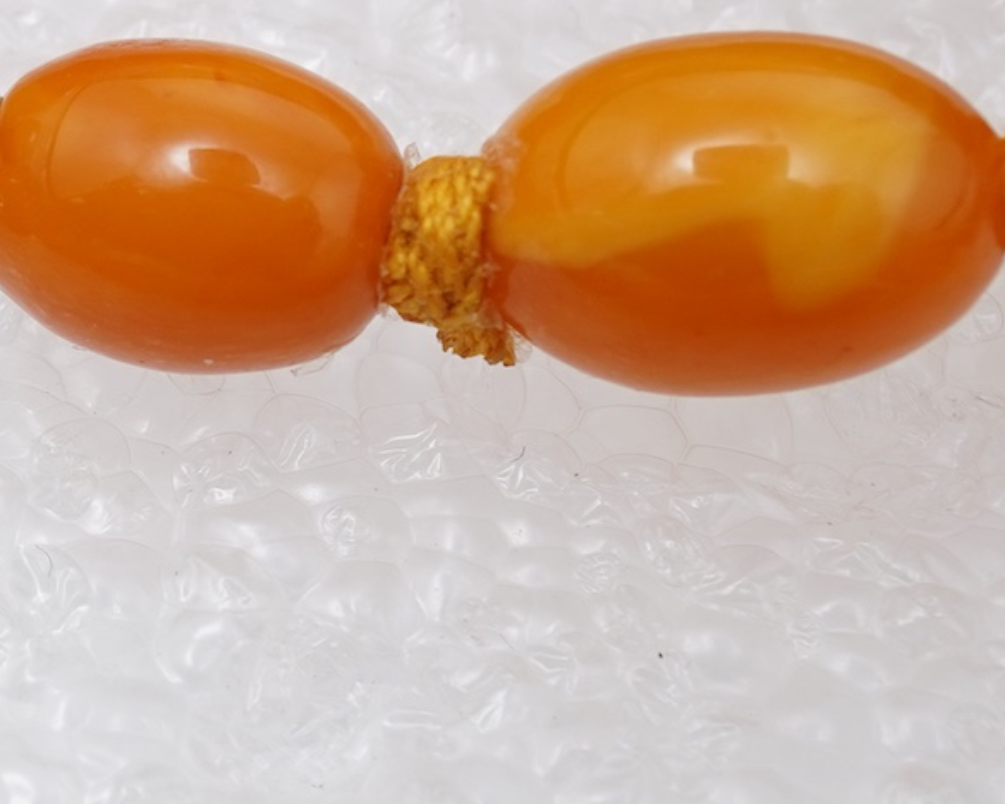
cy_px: 70
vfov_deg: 11.8
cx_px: -377
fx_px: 3867
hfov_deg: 14.1
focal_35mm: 130
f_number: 18
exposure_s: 1/125
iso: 500
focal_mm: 30
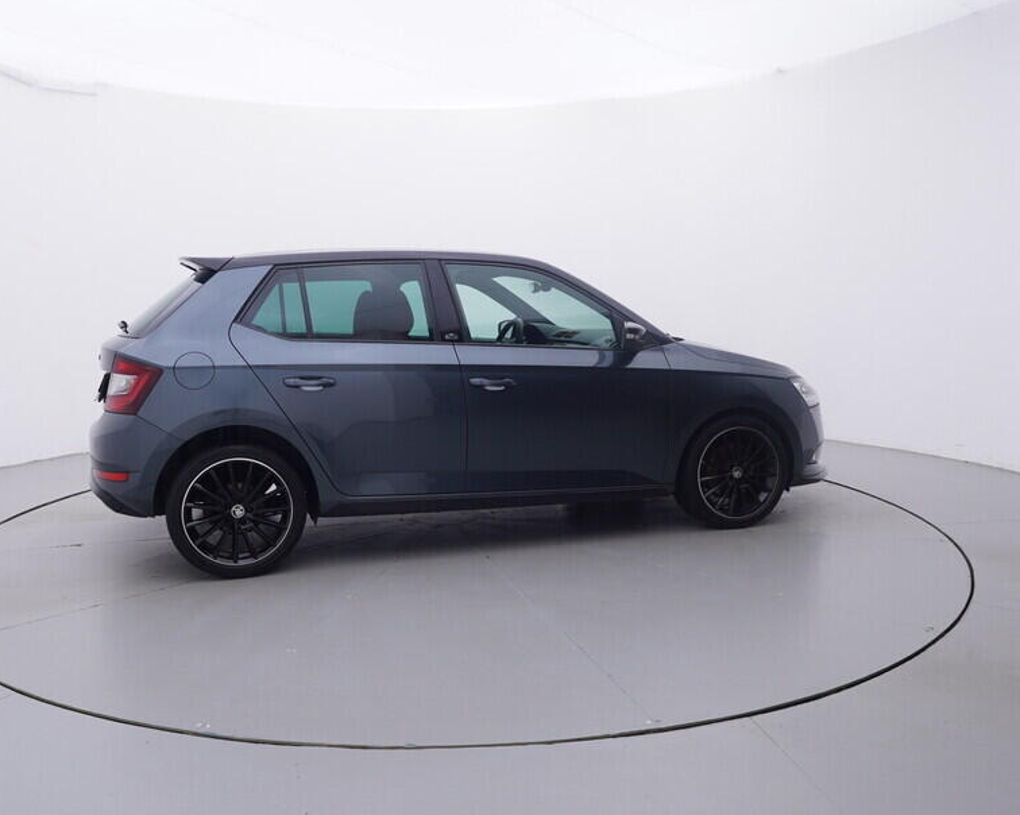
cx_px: 448
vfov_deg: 50.5
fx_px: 864
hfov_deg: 60.9
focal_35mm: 29
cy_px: 402
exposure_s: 1/80
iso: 200
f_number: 5
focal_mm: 15
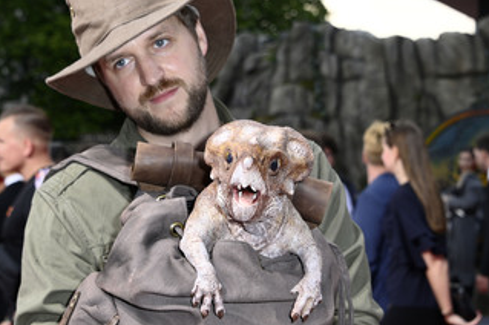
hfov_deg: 20.6
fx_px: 1343
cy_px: 178
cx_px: 254
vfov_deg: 13.8
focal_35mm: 99
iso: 250
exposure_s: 1/200
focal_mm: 70
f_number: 7.1
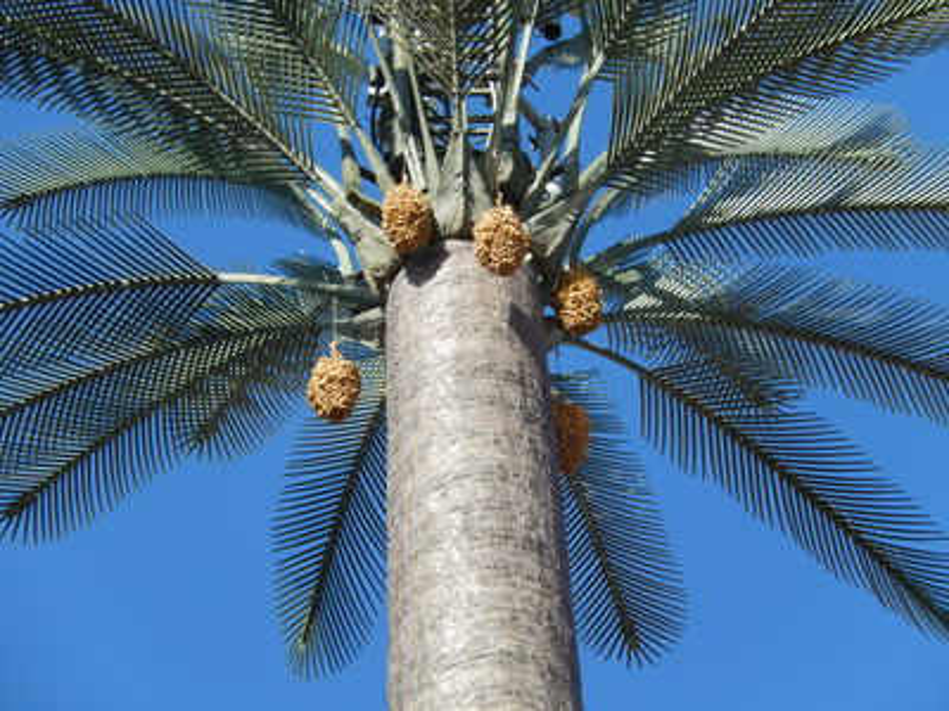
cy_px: 356
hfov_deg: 10.7
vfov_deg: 8.0
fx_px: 5072
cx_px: 474
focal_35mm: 185
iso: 125
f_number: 5.7
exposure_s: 1/320
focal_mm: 33.3
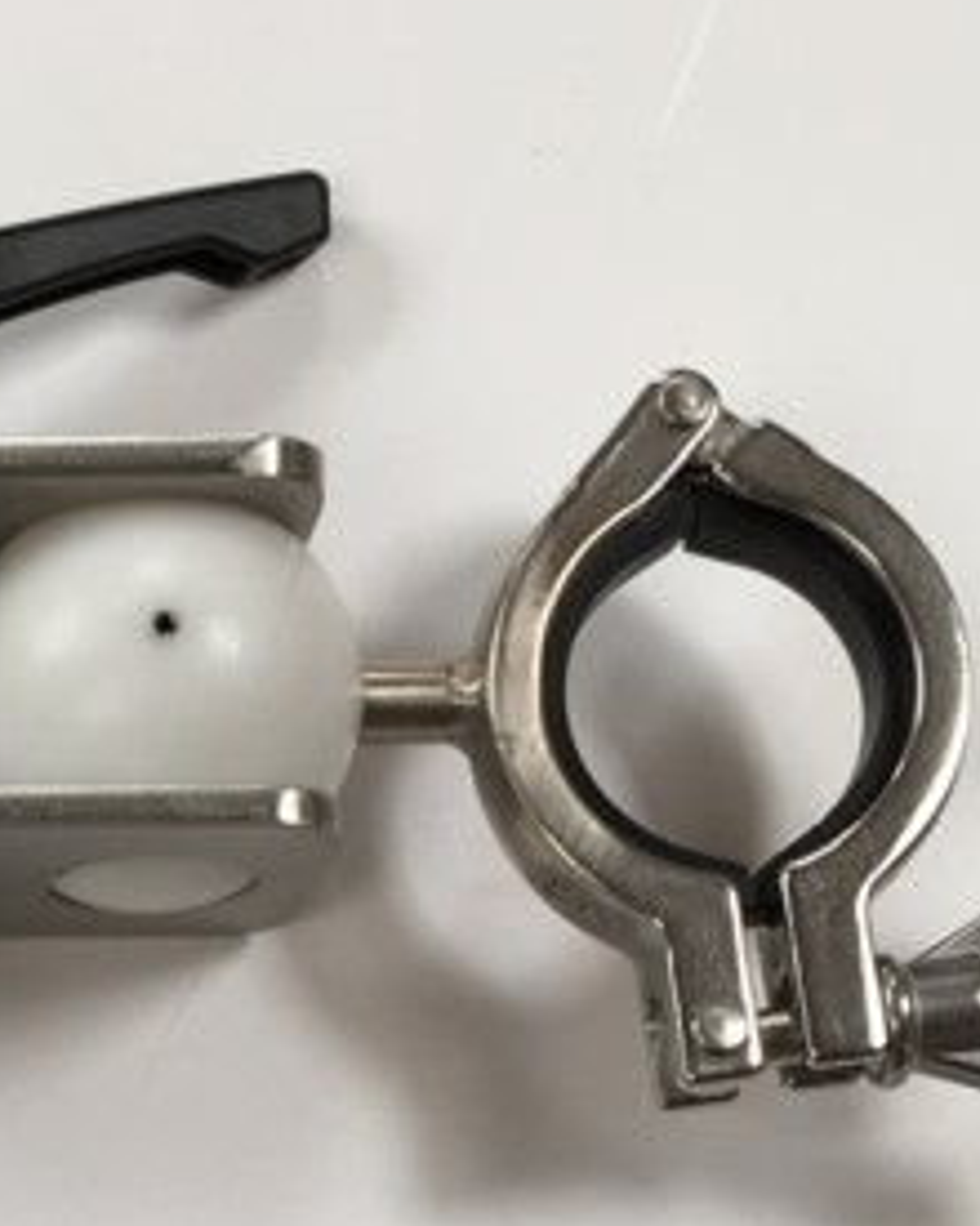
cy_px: 1529
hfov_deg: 14.4
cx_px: -241
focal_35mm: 103
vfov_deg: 17.6
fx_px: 3734
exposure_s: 1/50
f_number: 2.2
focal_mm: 4.15
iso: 32
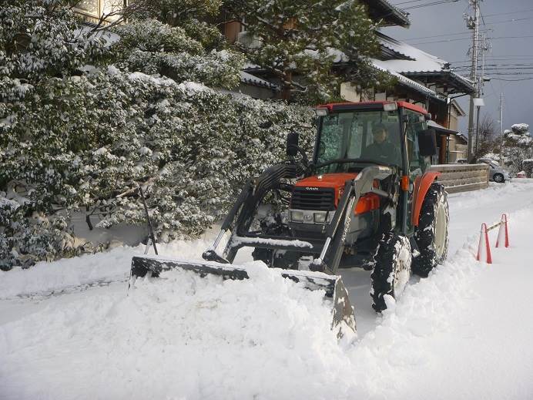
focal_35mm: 36
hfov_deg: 51.4
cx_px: 266
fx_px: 554
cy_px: 200
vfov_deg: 39.7
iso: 100
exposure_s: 1/400
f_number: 4.4
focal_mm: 6.4
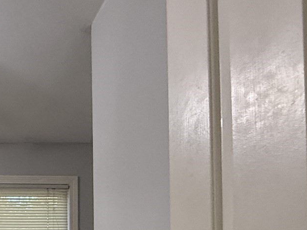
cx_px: -61
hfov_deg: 33.6
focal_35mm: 46
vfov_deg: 26.0
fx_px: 408
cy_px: 313
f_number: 2.2
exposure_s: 1/120
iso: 320
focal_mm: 2.22
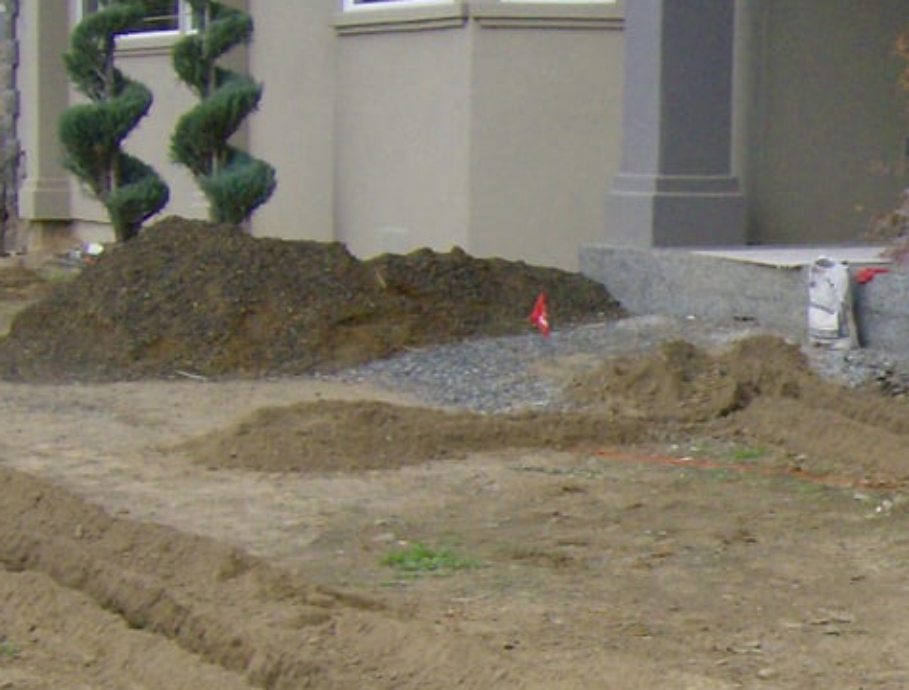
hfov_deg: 18.1
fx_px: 2638
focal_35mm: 100
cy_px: 552
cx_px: 1222
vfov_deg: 14.8
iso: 100
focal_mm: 6
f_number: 4.7
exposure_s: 1/354
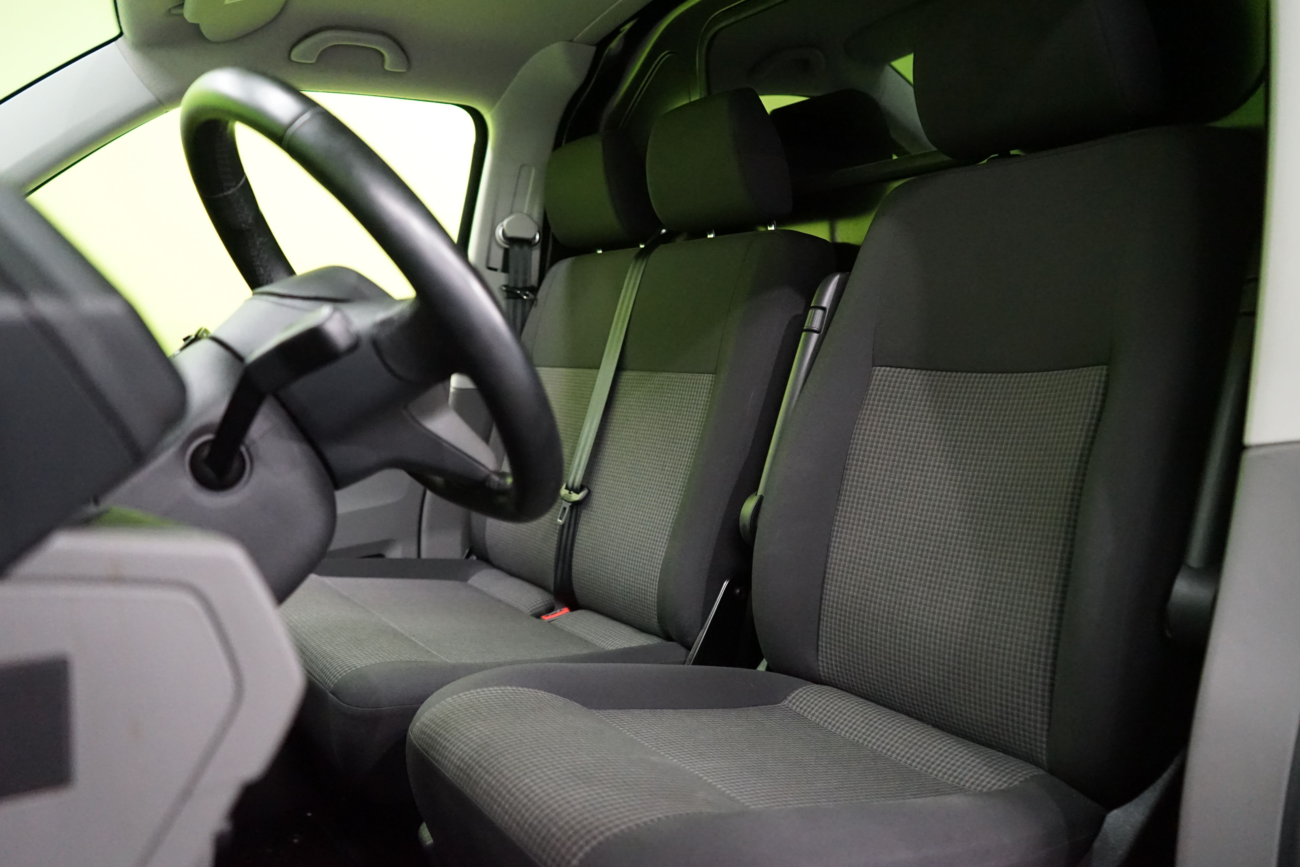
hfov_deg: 63.7
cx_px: 650
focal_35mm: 29
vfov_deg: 45.0
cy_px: 434
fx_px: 1047
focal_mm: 29
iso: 6400
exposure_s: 1/160
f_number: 3.5
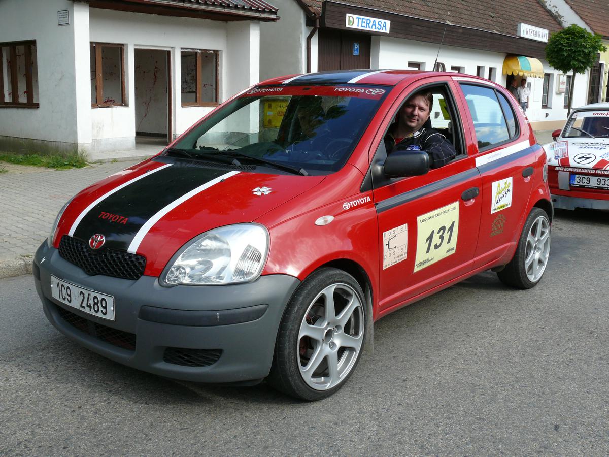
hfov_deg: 50.1
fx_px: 651
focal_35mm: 37
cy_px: 228
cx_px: 304
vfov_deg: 38.7
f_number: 5.6
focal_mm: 7.9
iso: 100
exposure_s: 1/200
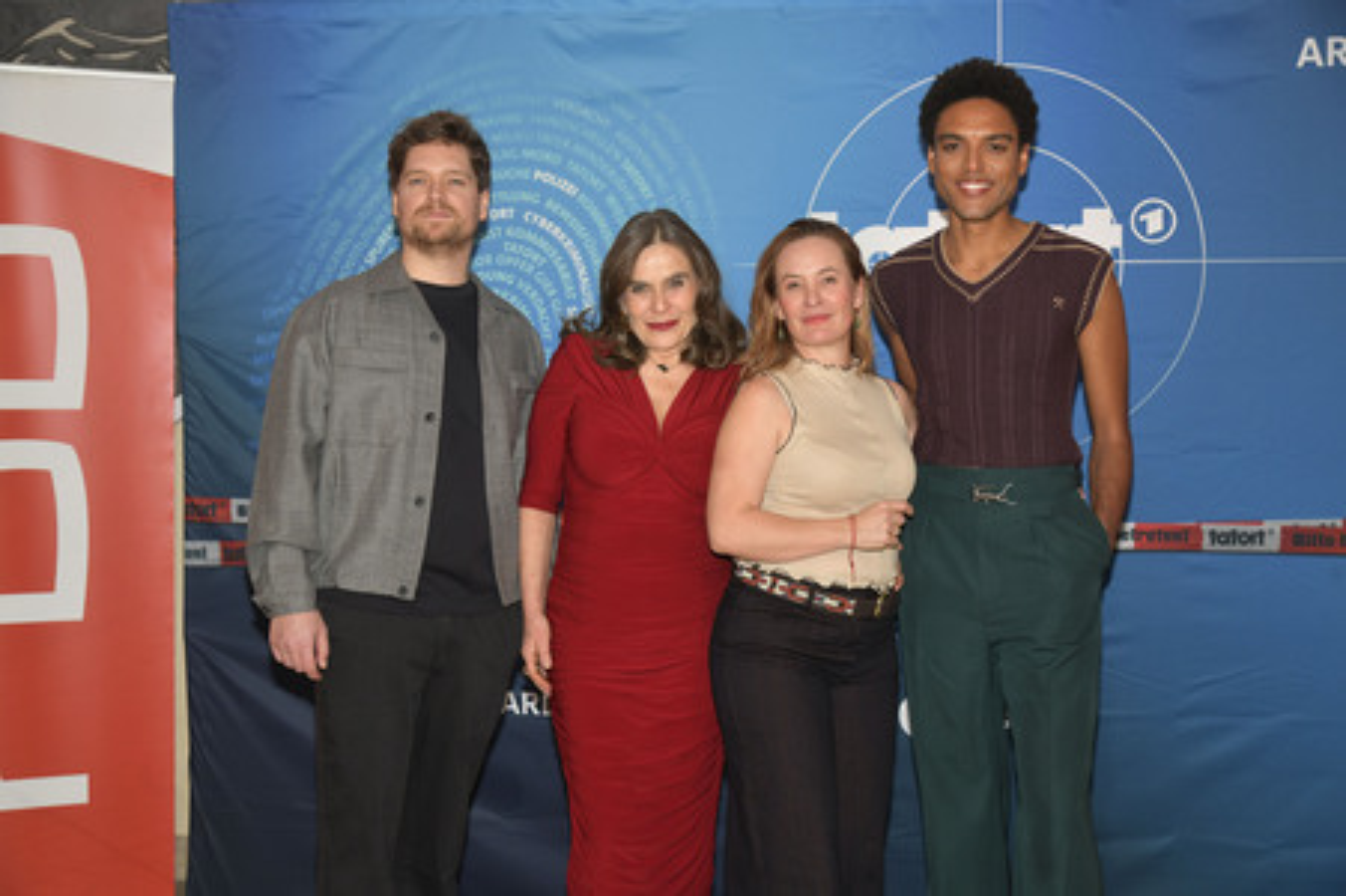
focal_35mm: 55
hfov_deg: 36.3
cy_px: 448
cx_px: 673
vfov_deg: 24.6
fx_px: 2055
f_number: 5.6
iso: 640
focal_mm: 55
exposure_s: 1/200
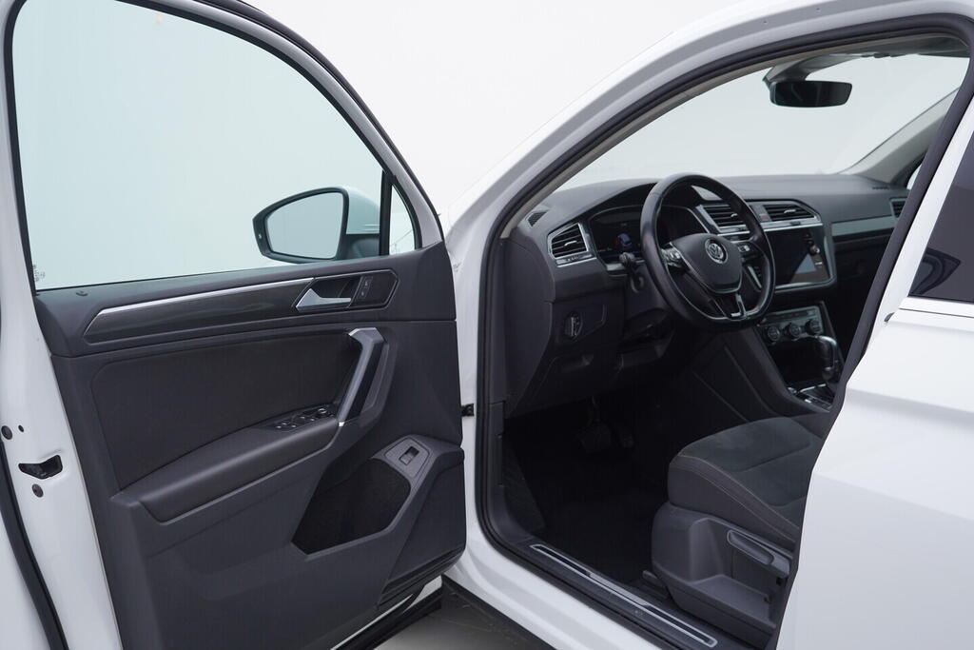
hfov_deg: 53.1
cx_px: 487
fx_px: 974
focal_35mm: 36
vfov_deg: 36.9
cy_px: 325
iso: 125
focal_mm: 24
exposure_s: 1/60
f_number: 3.5
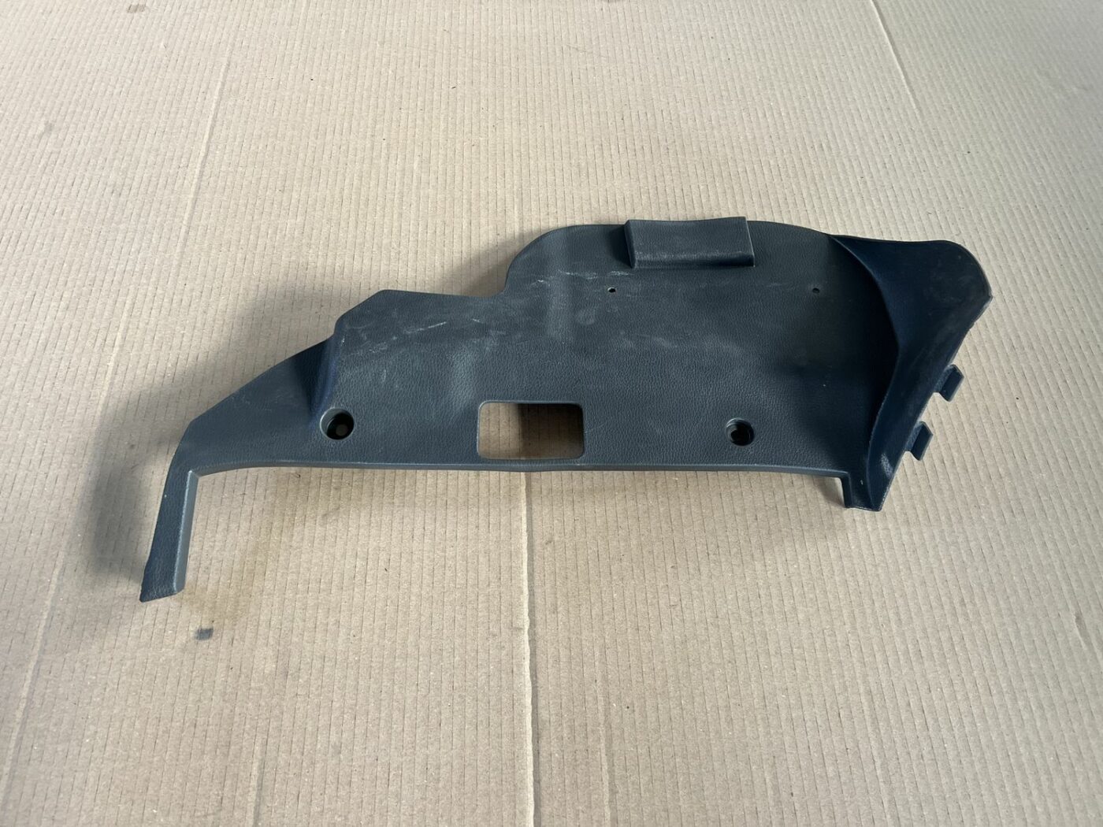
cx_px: 552
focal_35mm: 26
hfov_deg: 67.3
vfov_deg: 53.1
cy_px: 414
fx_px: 828
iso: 125
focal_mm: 5.7
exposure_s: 1/121
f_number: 1.5
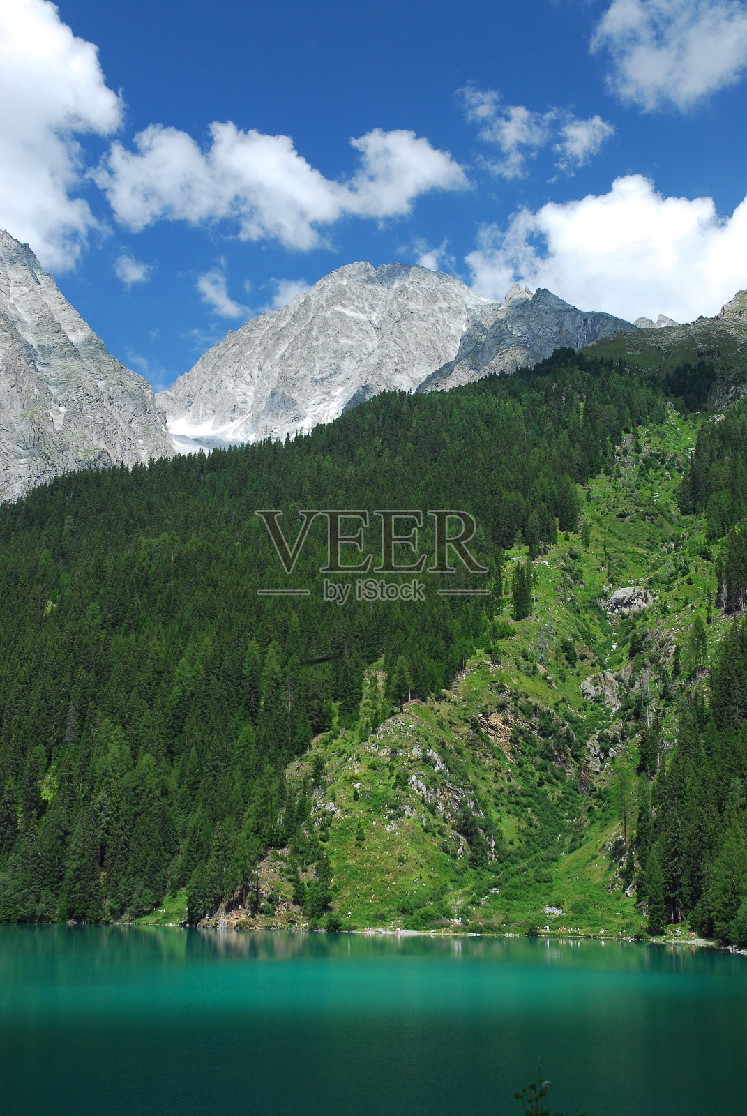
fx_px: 1443
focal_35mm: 46
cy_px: 558
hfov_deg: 29.0
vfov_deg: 42.3
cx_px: 374
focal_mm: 31
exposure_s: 1/100
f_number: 9
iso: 200
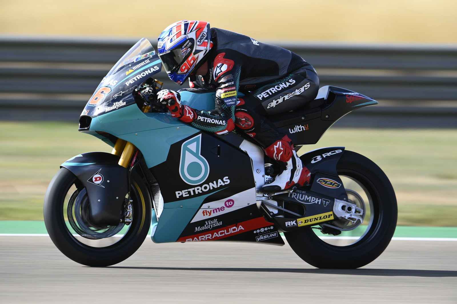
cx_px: 228
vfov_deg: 2.3
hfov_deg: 3.4
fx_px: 7615
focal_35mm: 600
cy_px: 152
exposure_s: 1/320
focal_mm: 600
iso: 200
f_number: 9
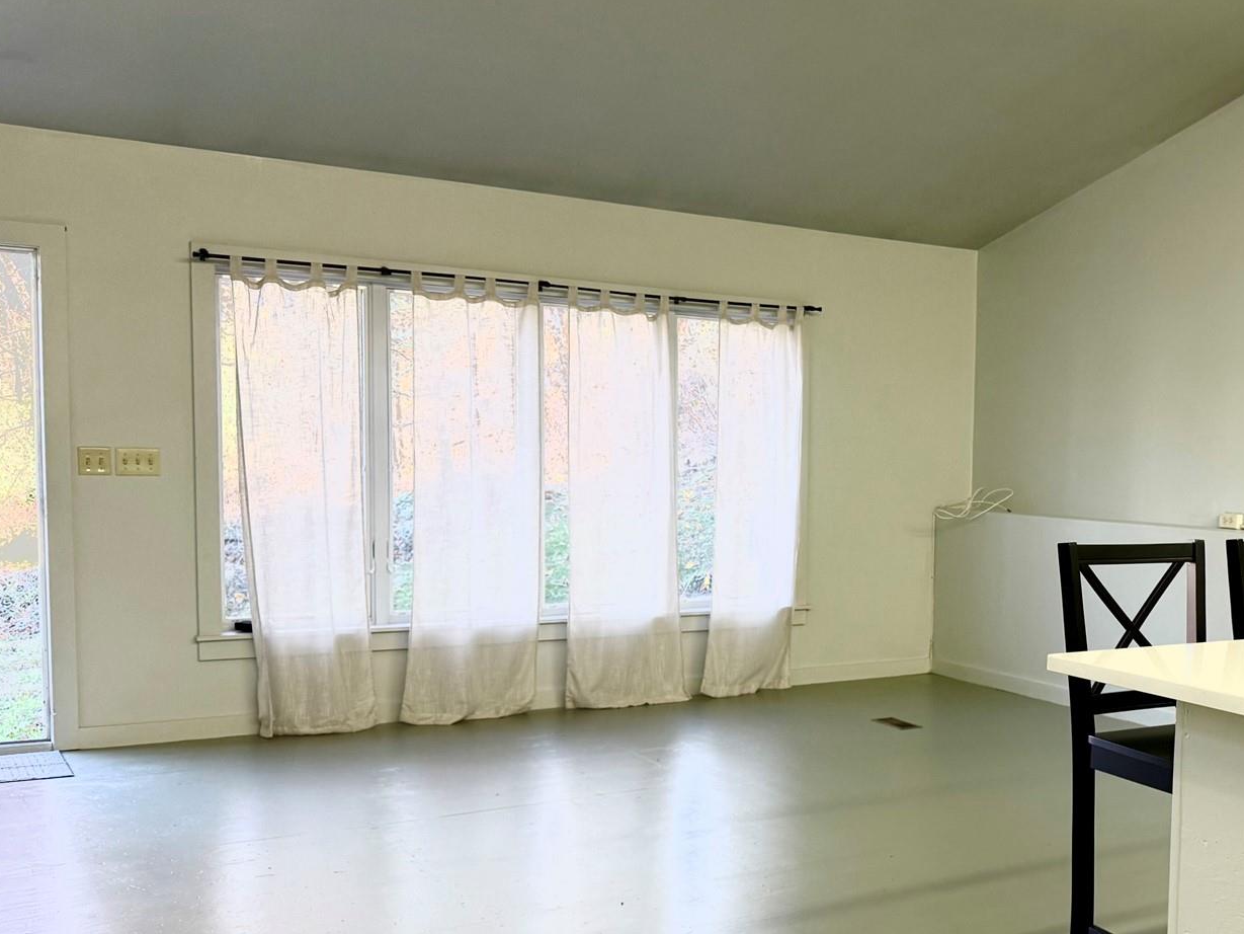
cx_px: 997
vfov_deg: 35.8
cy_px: 562
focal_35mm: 40
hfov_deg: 44.5
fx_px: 1438
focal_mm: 6.76
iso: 160
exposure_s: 1/120
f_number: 1.78
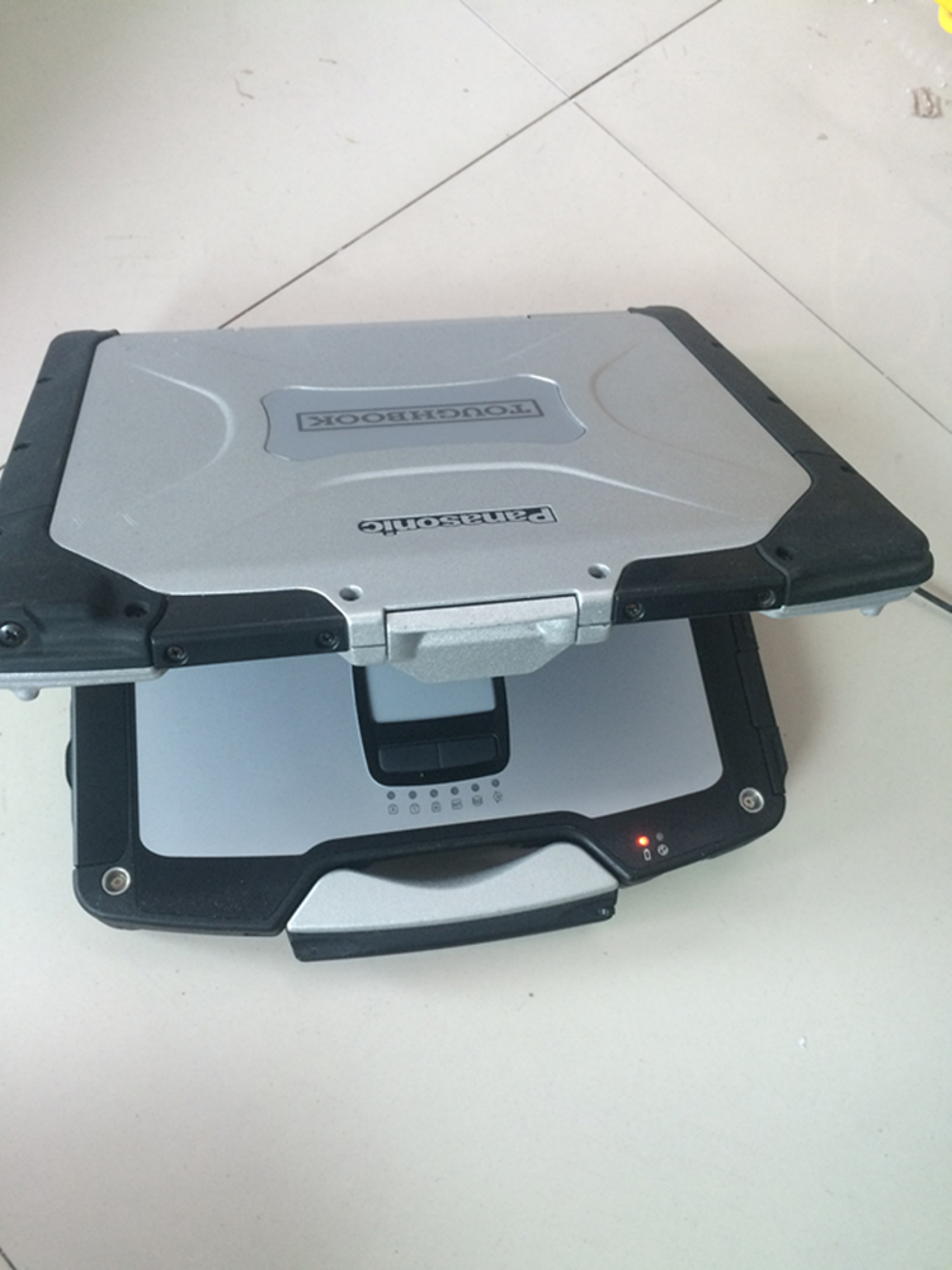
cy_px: 635
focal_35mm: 29
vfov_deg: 61.7
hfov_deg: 48.2
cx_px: 476
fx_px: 1063
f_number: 2.2
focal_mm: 4.15
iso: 64
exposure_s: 1/33
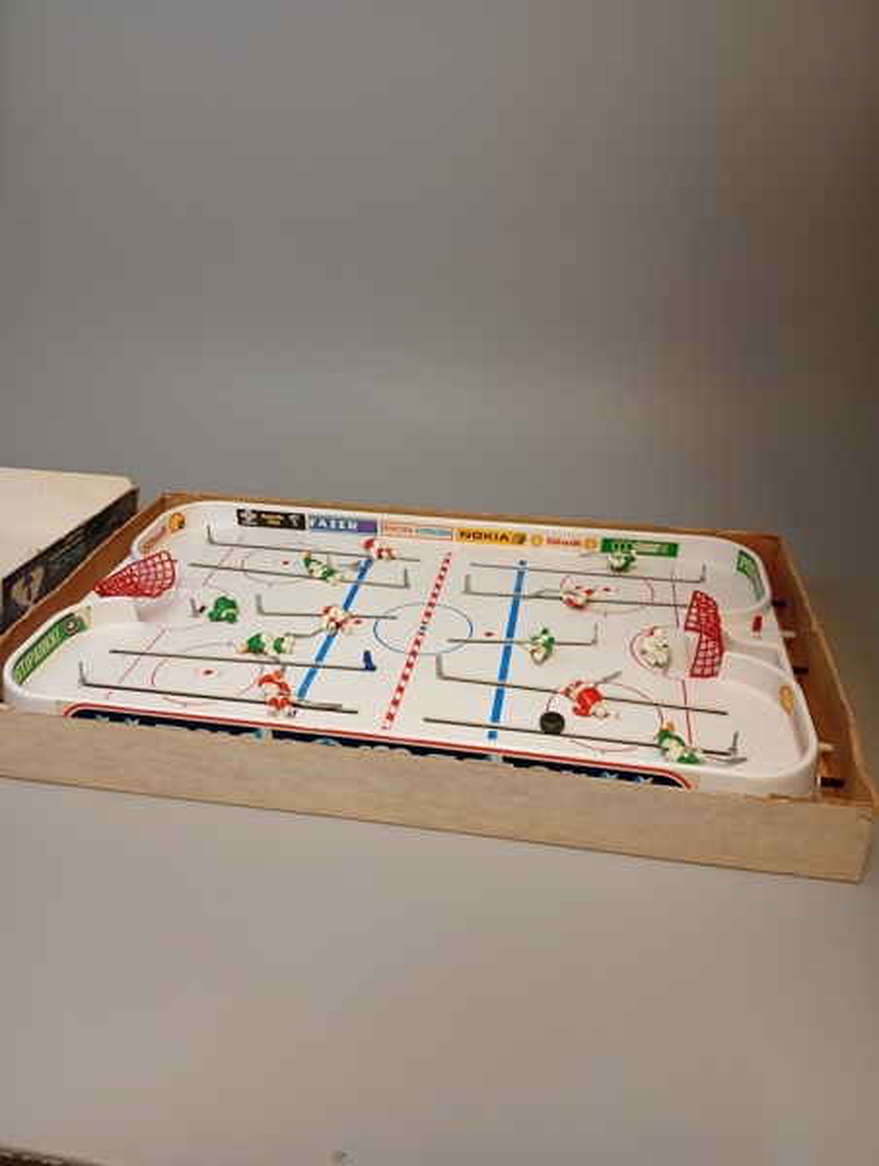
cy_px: 583
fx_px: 912
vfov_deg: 65.2
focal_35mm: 27
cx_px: 440
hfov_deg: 51.5
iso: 240
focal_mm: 3.98
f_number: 1.8
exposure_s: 1/33.3
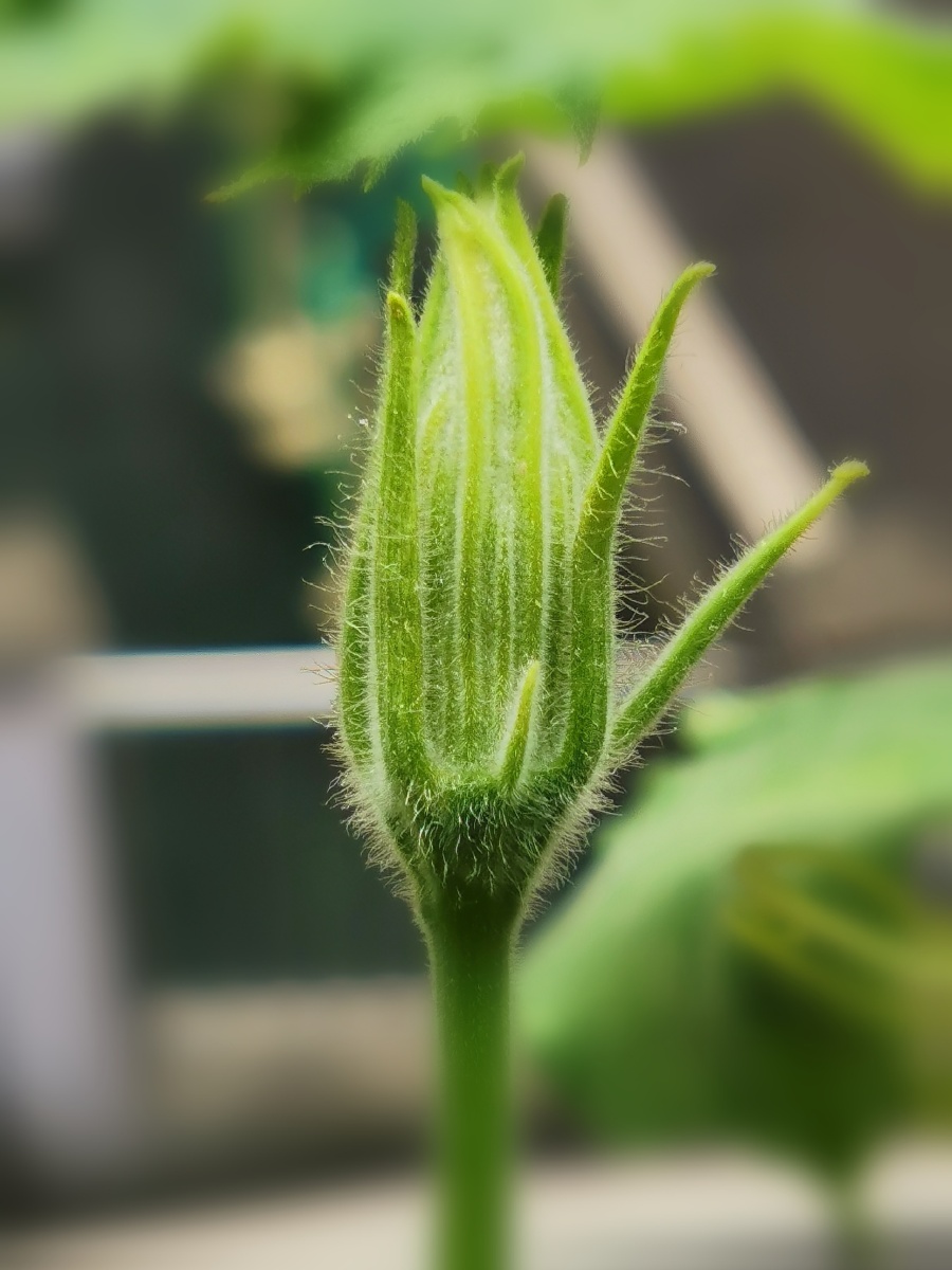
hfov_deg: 17.2
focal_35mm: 86
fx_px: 3154
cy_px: 635
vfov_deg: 22.8
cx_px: 476
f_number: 1.4
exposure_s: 1/385
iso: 50
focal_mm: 4.66
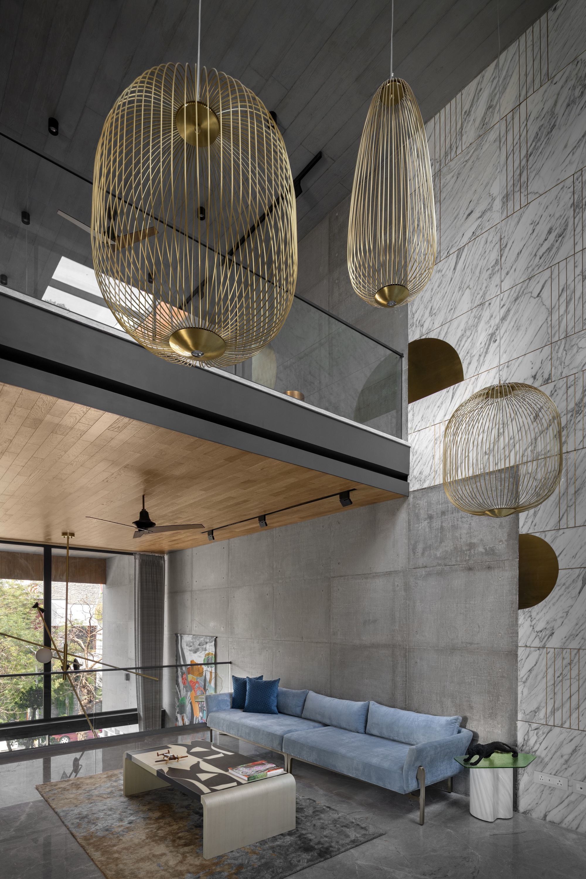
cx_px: 293
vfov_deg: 86.9
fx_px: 464
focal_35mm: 19
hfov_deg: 64.6
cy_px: 440
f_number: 9
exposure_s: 1/10
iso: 200
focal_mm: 19
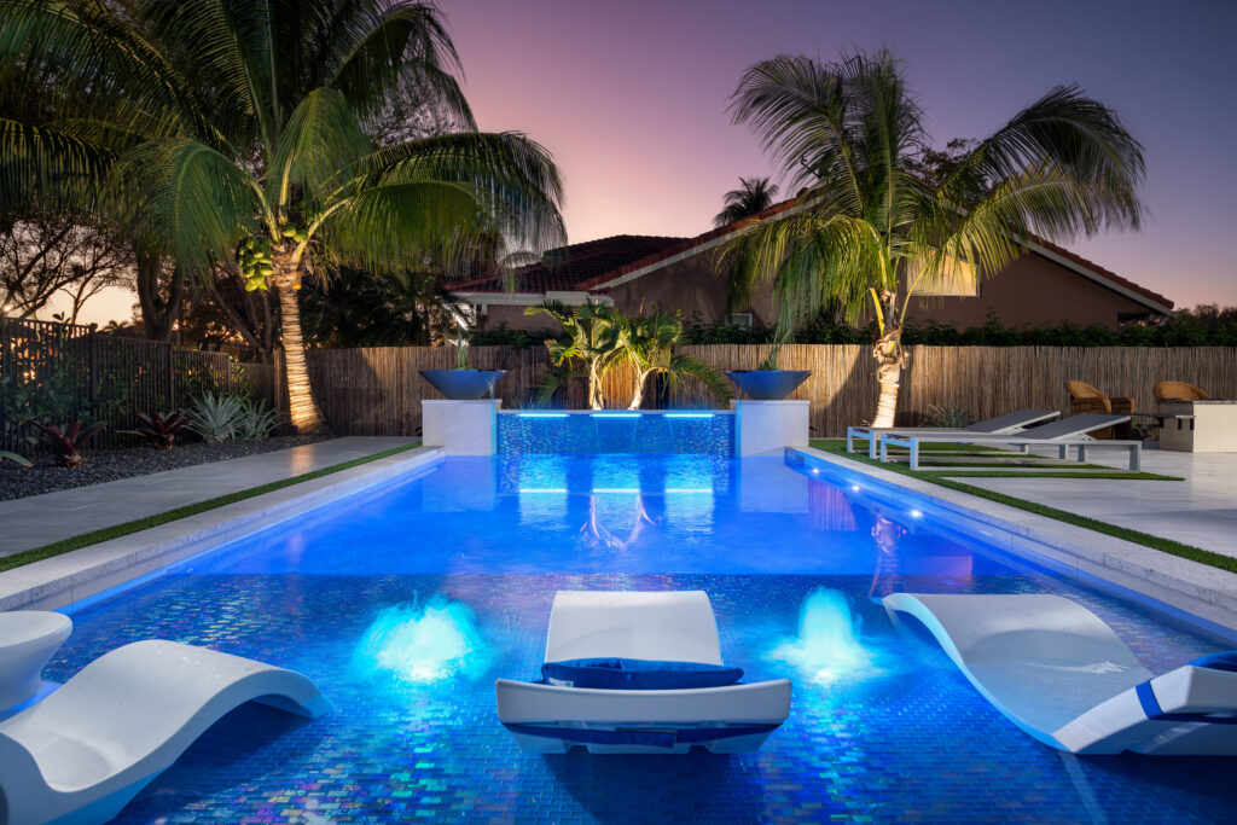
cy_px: 412
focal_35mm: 22
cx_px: 618
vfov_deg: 57.2
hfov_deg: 78.6
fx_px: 756
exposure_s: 1/2.5
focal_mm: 22
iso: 320
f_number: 8
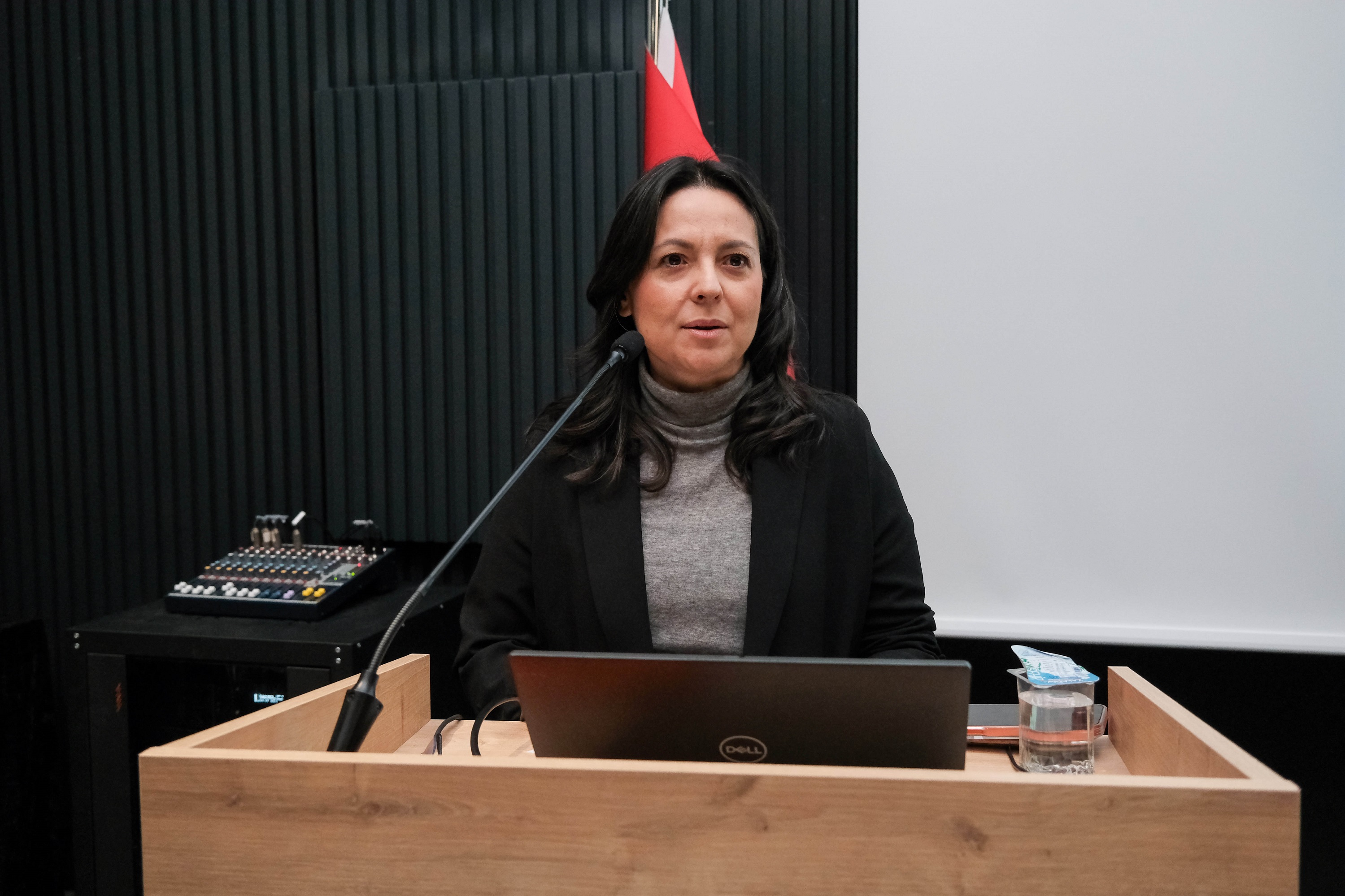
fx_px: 1382
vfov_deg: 35.9
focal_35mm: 37
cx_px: 672
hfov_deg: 51.9
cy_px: 448
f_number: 4
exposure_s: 1/125
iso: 2500
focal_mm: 24.7
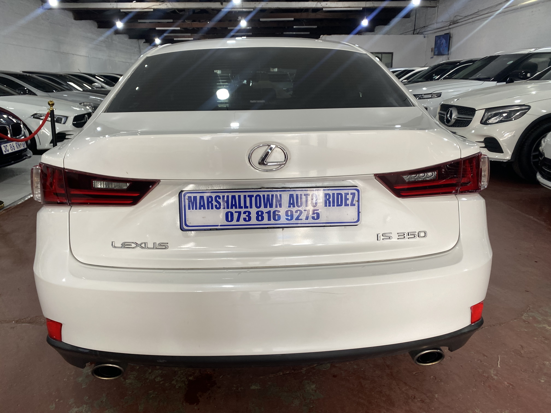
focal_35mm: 26
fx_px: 414
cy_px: 206
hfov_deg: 67.3
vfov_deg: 53.1
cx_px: 276
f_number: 1.8
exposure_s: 1/100
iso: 80
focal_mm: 4.25
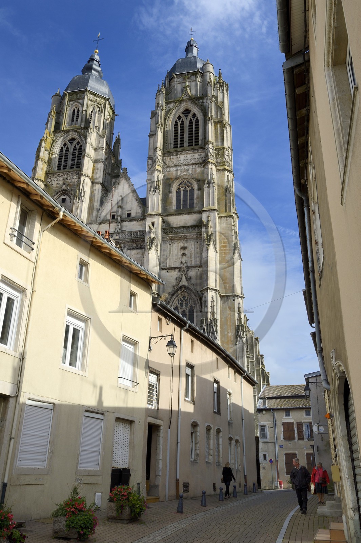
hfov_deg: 41.1
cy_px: 272
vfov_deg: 58.7
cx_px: 180
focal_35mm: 32
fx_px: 482
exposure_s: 1/200
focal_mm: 32
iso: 200
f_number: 18
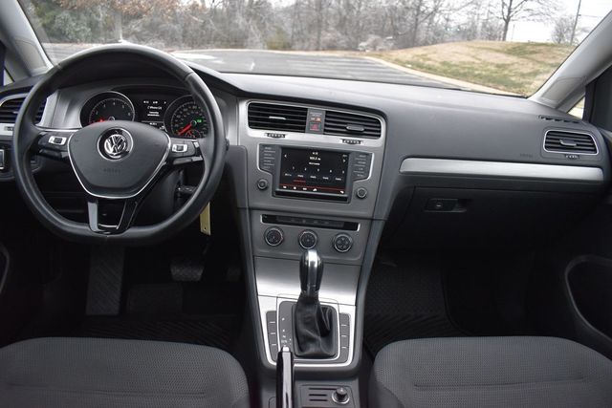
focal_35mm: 27
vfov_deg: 48.0
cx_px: 306
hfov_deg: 67.4
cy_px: 204
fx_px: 459
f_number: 3.5
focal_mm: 18
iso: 1000
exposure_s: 1/125
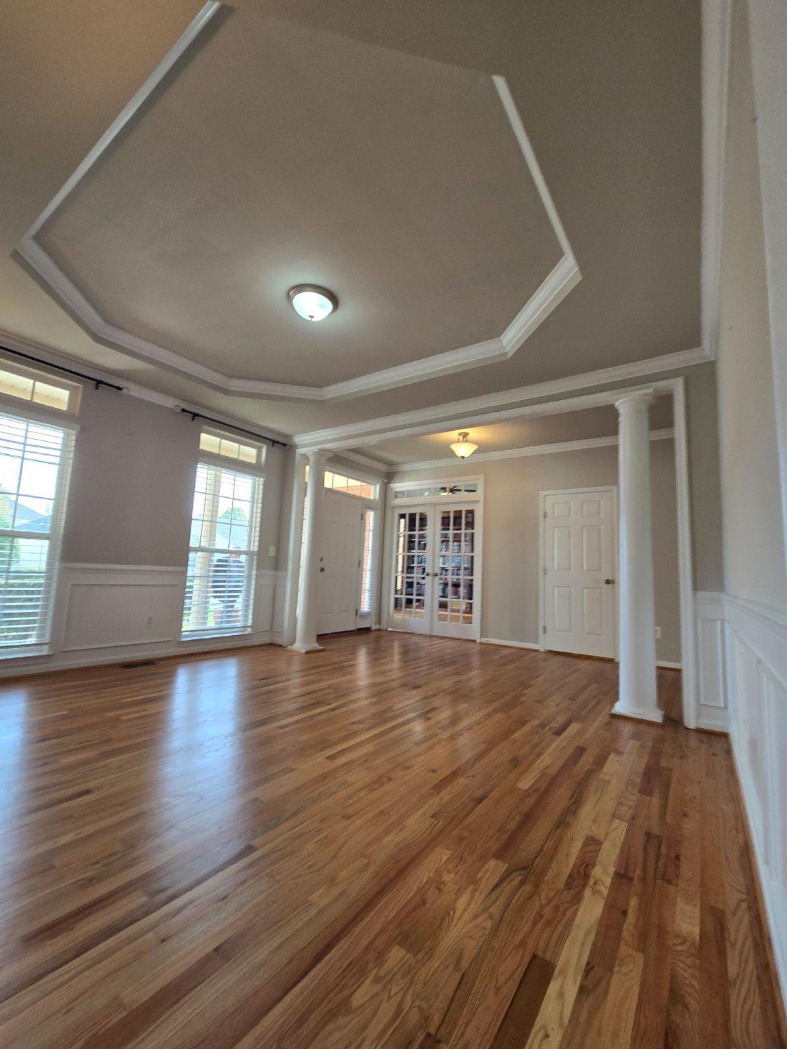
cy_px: 524
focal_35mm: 13
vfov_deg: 106.2
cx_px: 394
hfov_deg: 89.9
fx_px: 394
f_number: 2.2
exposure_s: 1/60
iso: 64
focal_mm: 2.2
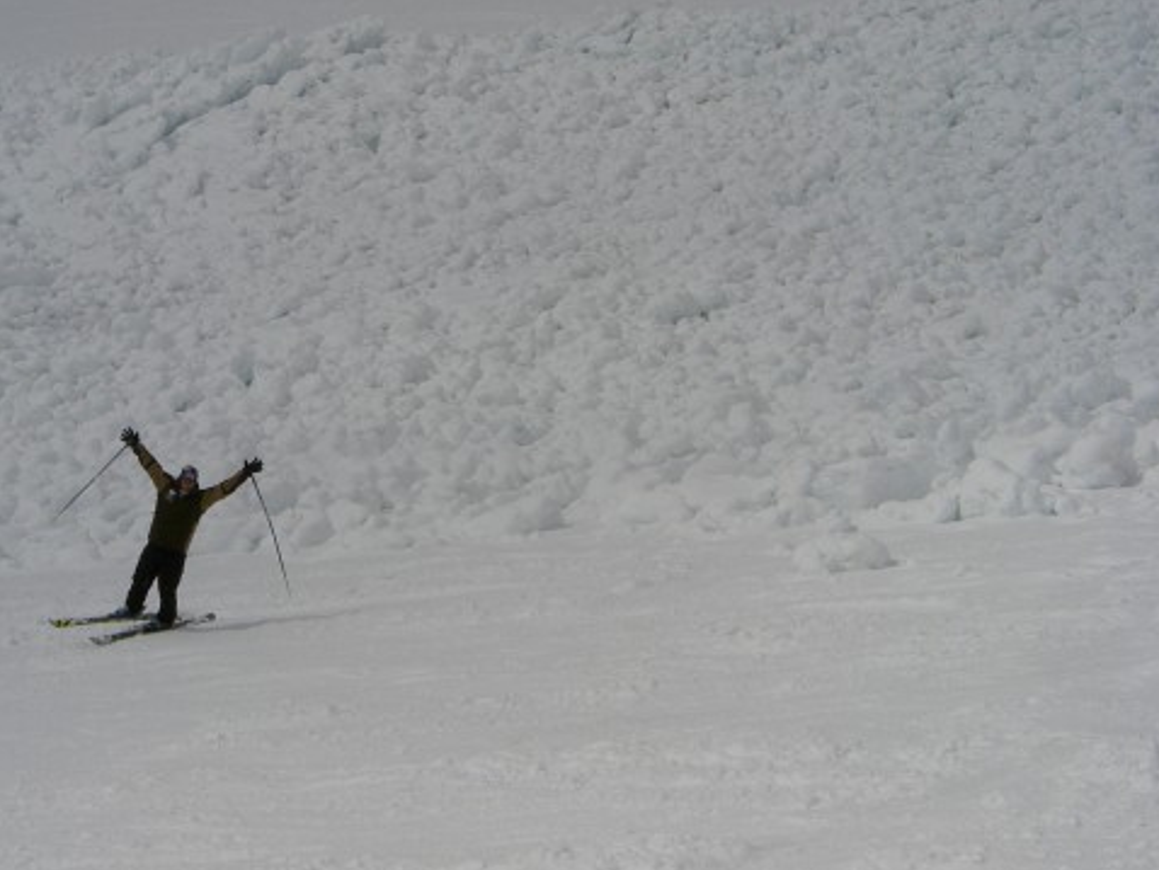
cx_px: 495
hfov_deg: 13.7
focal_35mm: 144
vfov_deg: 10.3
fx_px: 4824
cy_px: 389
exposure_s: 1/1000
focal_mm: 18.6
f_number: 8.3
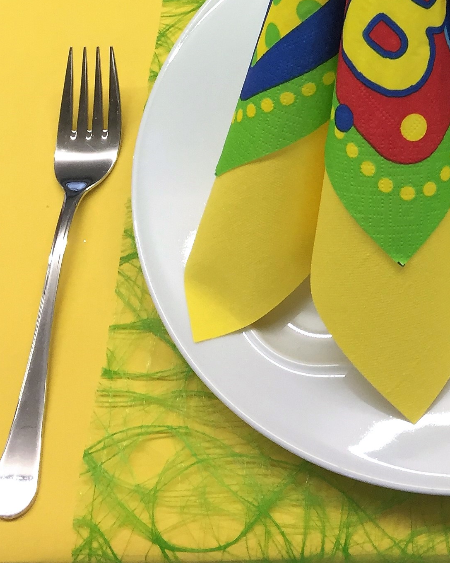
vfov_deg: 26.3
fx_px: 1132
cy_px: -17
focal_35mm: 68
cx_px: 464
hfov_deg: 21.6
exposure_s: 1/33
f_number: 2.2
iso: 64
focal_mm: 4.15
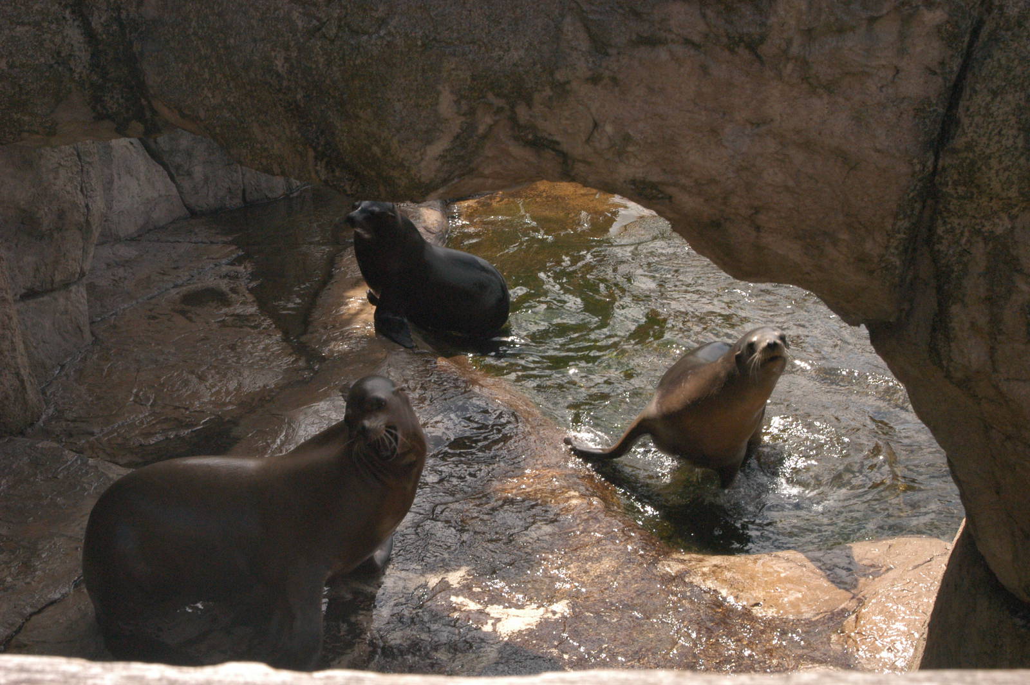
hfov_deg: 37.9
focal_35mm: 52
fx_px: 1501
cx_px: 515
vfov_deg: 25.7
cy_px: 342
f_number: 11
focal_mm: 35
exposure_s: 1/500
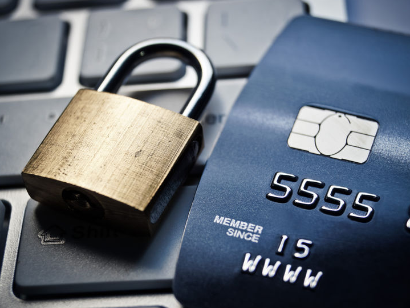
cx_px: 211
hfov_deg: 21.0
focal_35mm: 94
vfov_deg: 15.8
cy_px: 153
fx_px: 1108
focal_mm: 55
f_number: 7.1
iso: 100
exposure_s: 1/15
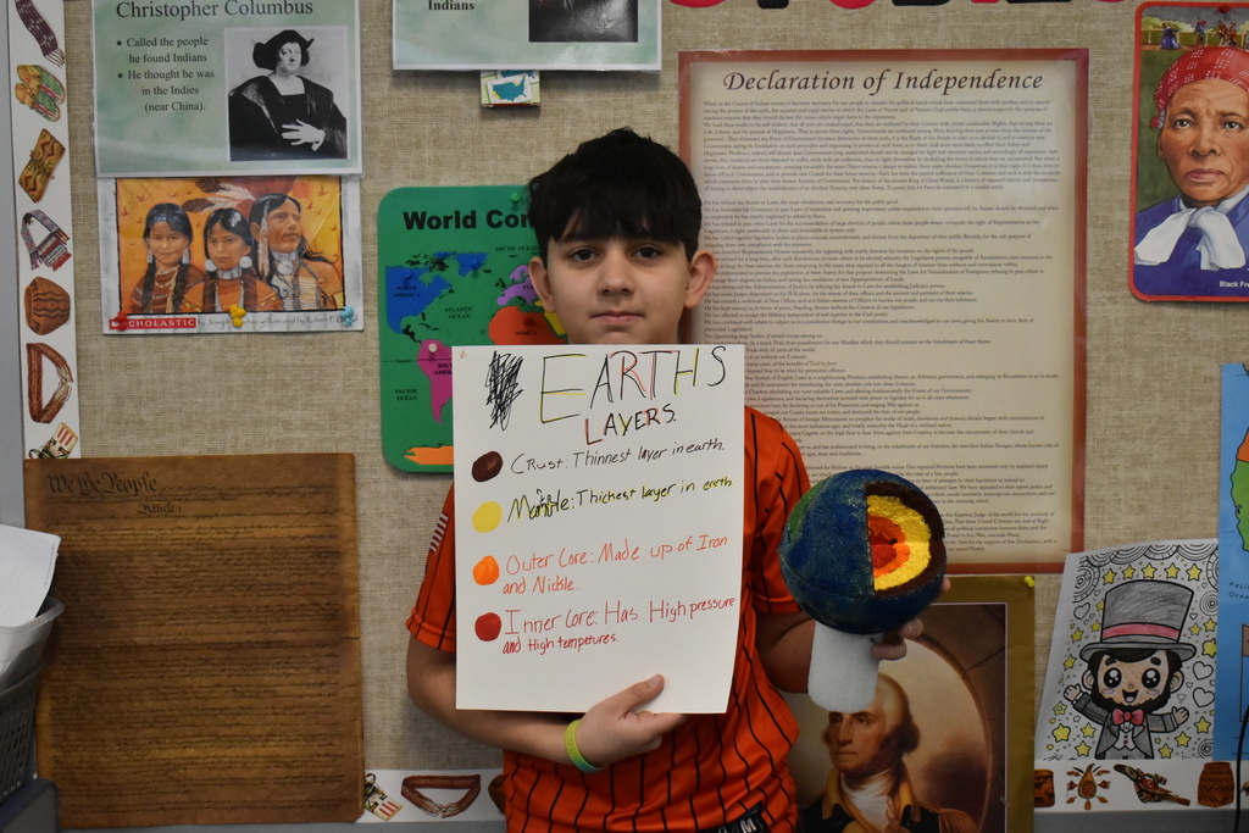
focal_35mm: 60
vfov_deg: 22.6
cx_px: 624
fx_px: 2082
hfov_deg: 33.4
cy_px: 416
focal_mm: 40
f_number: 4.8
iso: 1600
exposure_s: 1/125
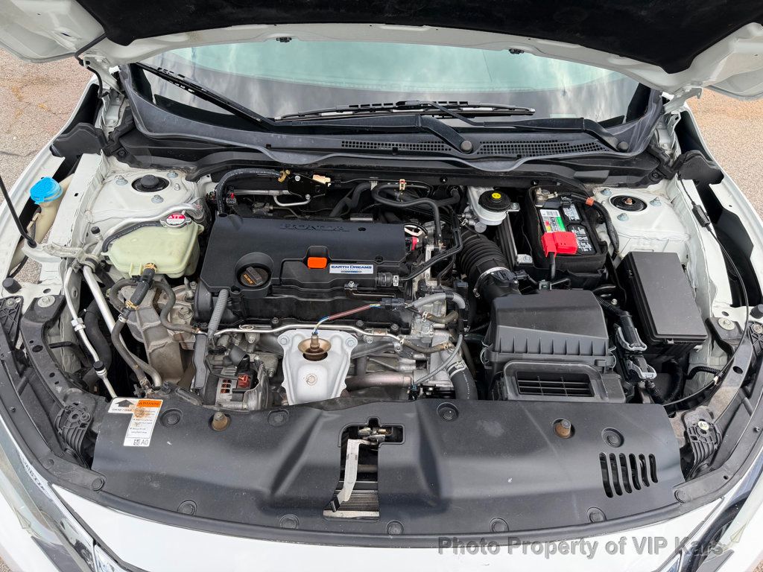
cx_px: 382
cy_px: 286
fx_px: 529
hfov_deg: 71.6
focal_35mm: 24
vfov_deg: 56.8
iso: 100
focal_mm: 6.76
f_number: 1.78
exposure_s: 1/967
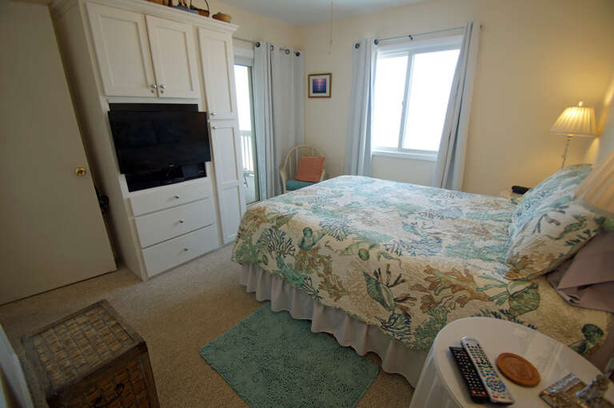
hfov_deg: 100.5
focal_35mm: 15
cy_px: 204
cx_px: 307
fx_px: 256
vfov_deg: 77.2
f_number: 4
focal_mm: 10
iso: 200
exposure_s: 1/60
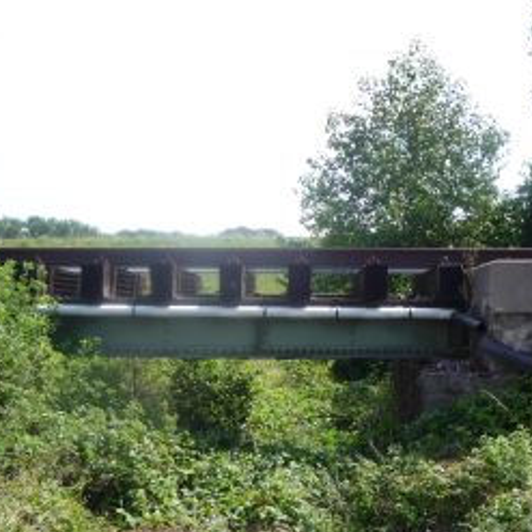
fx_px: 956
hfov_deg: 31.1
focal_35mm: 55
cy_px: 368
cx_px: 246
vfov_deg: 30.8
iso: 100
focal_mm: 5.2
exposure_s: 1/400
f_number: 4
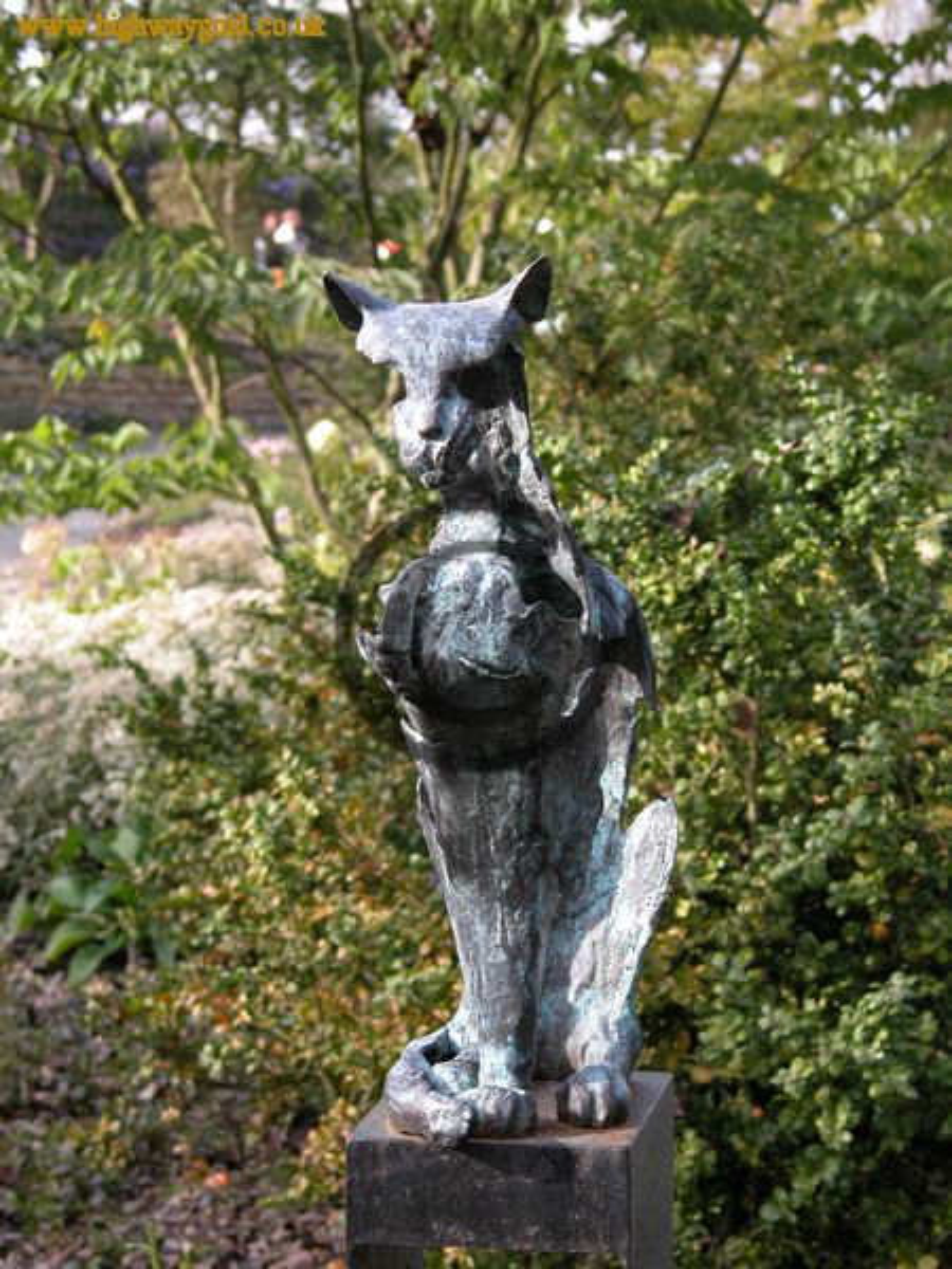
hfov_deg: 15.1
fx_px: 3594
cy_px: 634
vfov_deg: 20.0
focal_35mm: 98
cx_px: 476
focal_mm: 25.4
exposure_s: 1/128
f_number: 3.6
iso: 100
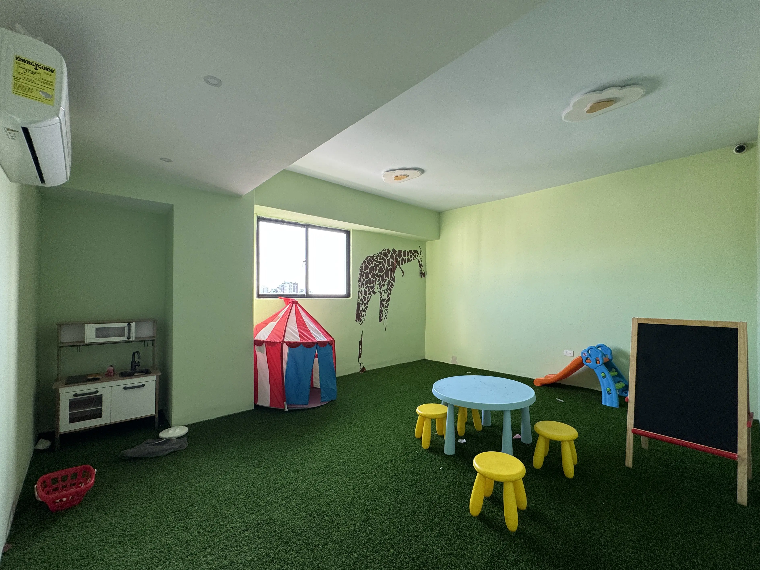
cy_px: 294
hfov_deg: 98.1
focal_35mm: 15
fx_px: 329
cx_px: 397
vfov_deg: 81.7
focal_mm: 2.22
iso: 80
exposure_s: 1/99
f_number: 2.2
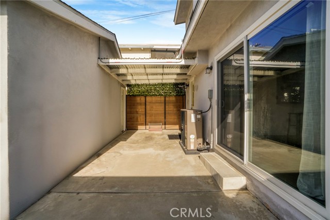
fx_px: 138
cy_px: 110
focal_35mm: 15
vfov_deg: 77.4
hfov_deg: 100.4
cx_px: 165
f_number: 18
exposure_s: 1/40
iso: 400
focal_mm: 10
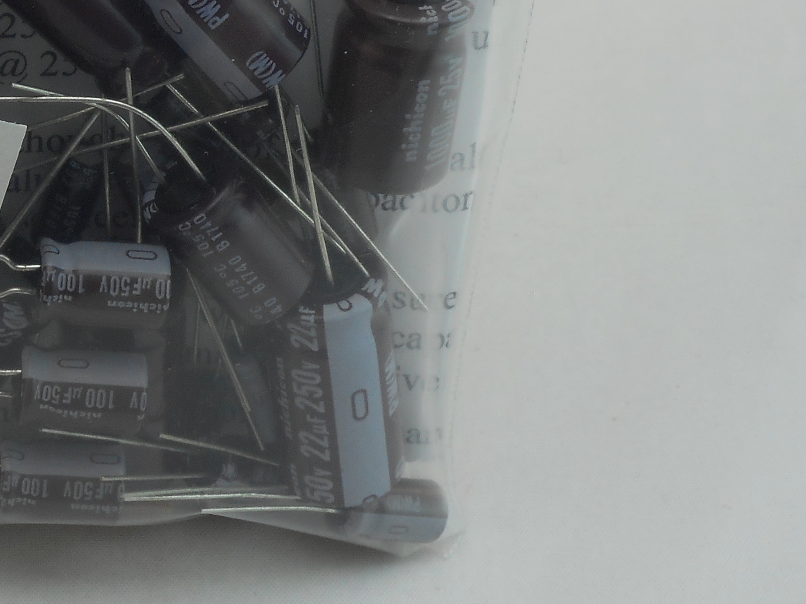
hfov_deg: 13.6
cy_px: -137
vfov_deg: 10.2
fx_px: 3330
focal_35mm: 143
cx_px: 10
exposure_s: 1/30
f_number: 4.9
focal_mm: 9.1
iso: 80
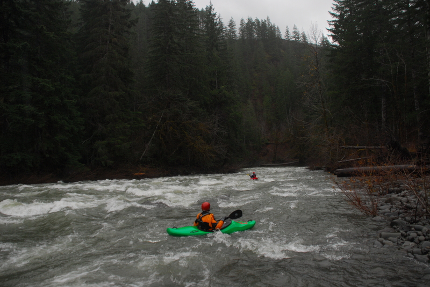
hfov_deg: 61.9
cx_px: 215
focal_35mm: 30
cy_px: 144
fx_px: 359
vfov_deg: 43.7
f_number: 3.5
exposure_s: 1/160
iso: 400
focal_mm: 20
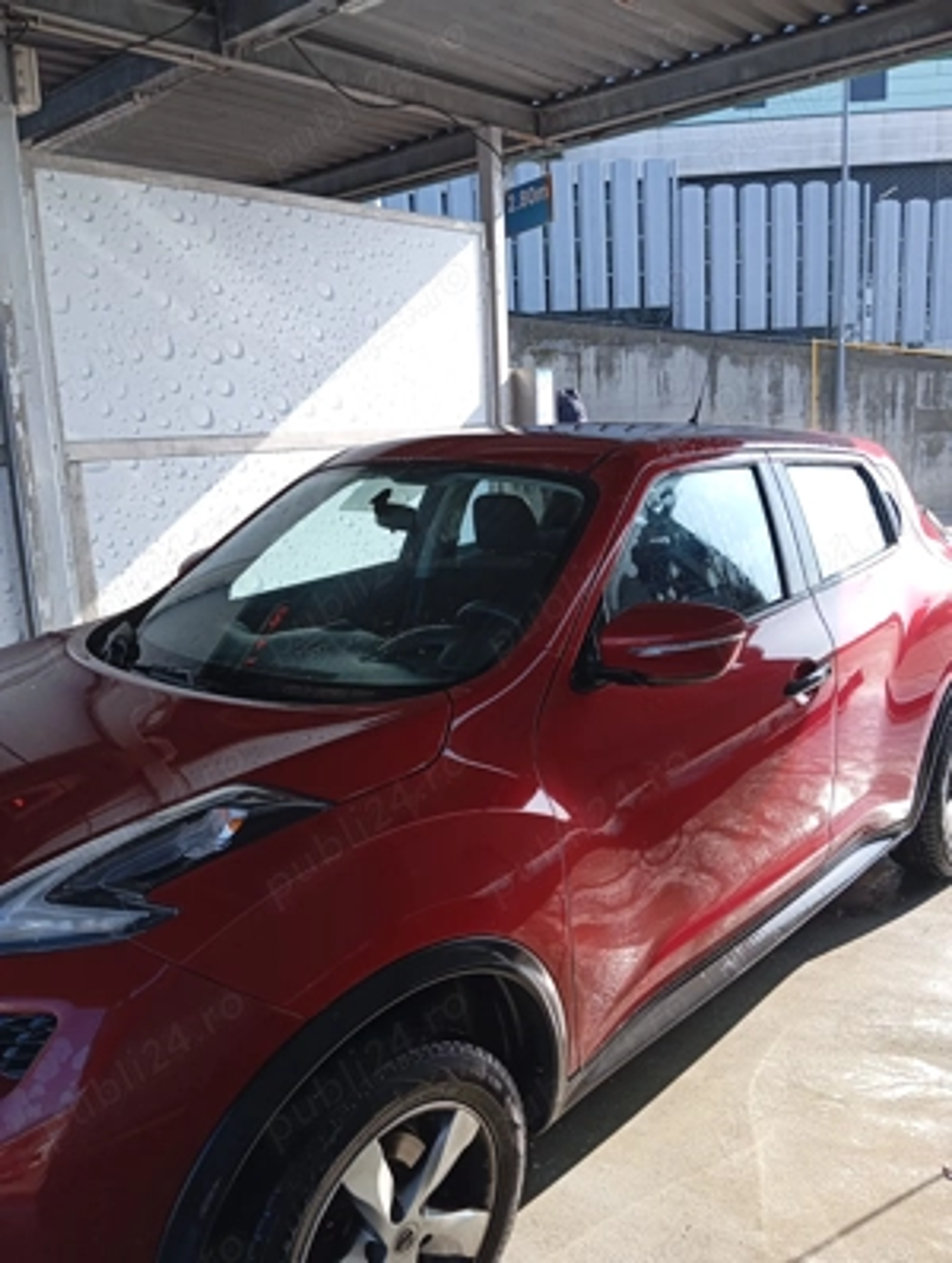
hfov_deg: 49.9
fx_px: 1023
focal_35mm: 28
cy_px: 632
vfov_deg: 63.4
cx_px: 476
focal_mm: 4.22
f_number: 1.8
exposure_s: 1/180
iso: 109
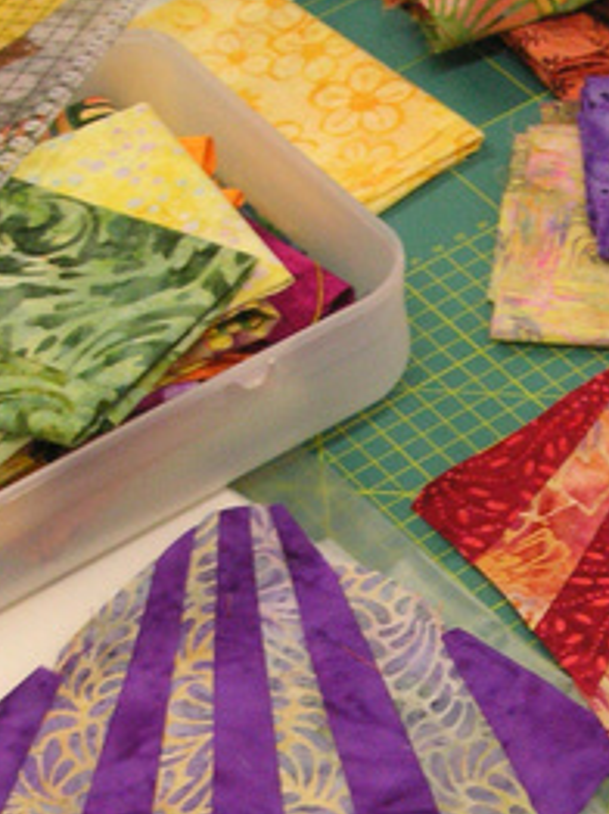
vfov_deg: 17.3
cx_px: 637
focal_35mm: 113
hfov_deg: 12.9
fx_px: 2655
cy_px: 674
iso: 100
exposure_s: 1/45
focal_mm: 6.1
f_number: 2.8
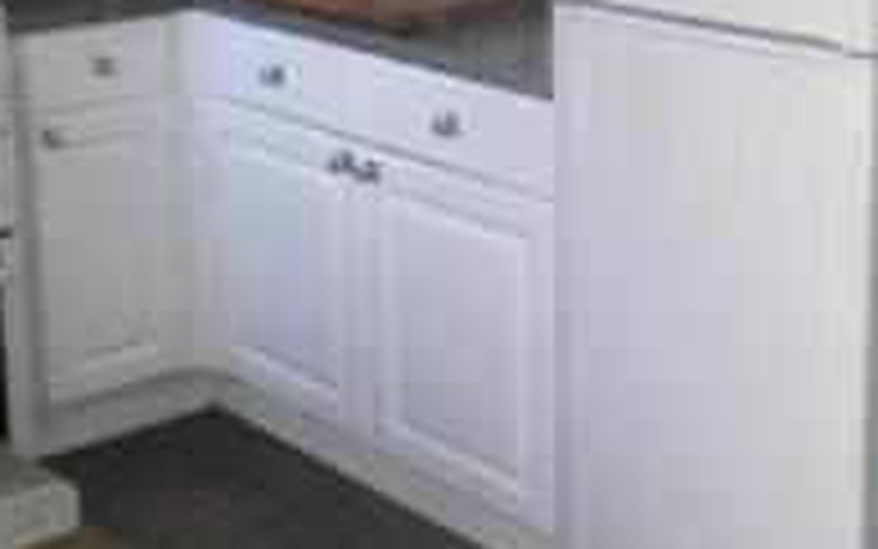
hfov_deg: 26.9
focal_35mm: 76
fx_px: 1819
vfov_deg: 16.8
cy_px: -2
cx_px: 606
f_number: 3.3
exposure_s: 1/30
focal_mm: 4.3
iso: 100
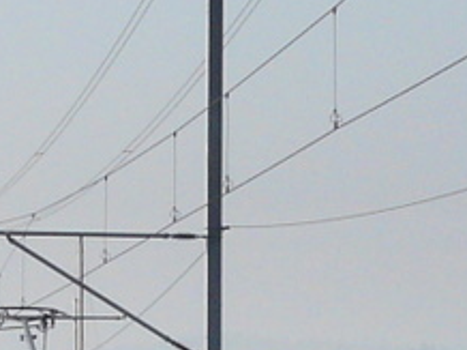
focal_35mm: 271
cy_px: 356
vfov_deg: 5.5
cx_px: 229
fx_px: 3652
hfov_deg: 7.3
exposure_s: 1/500
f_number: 5.6
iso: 100
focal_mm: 9.8
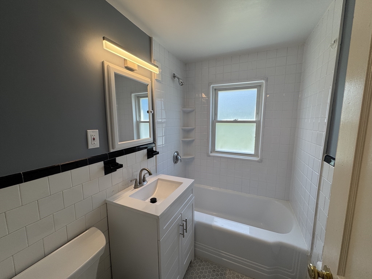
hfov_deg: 102.1
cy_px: 140
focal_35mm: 14
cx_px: 186
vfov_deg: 85.7
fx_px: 150
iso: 50
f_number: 2.2
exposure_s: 1/120
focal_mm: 2.22
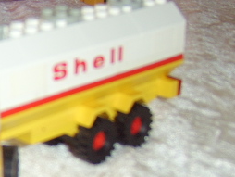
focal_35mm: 78
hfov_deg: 24.4
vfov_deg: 18.7
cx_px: 28
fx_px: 530
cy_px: 150
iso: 141
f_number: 2.7
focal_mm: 8.13
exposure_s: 1/30
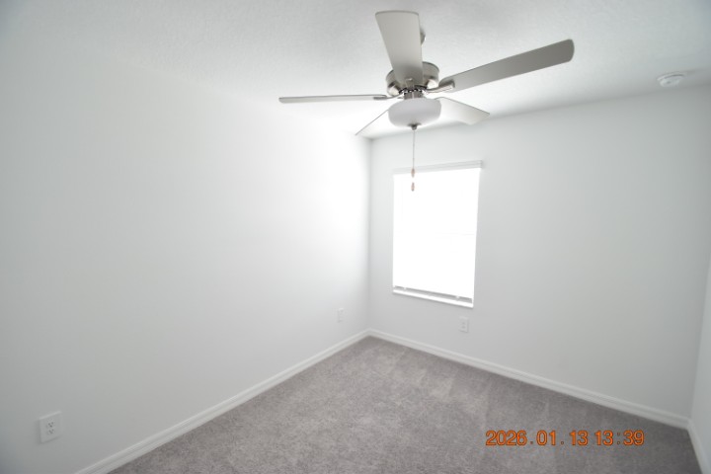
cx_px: 356
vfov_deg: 77.3
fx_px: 296
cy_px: 237
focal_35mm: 15
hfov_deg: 100.4
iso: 800
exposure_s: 1/45
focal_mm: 10
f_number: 3.5
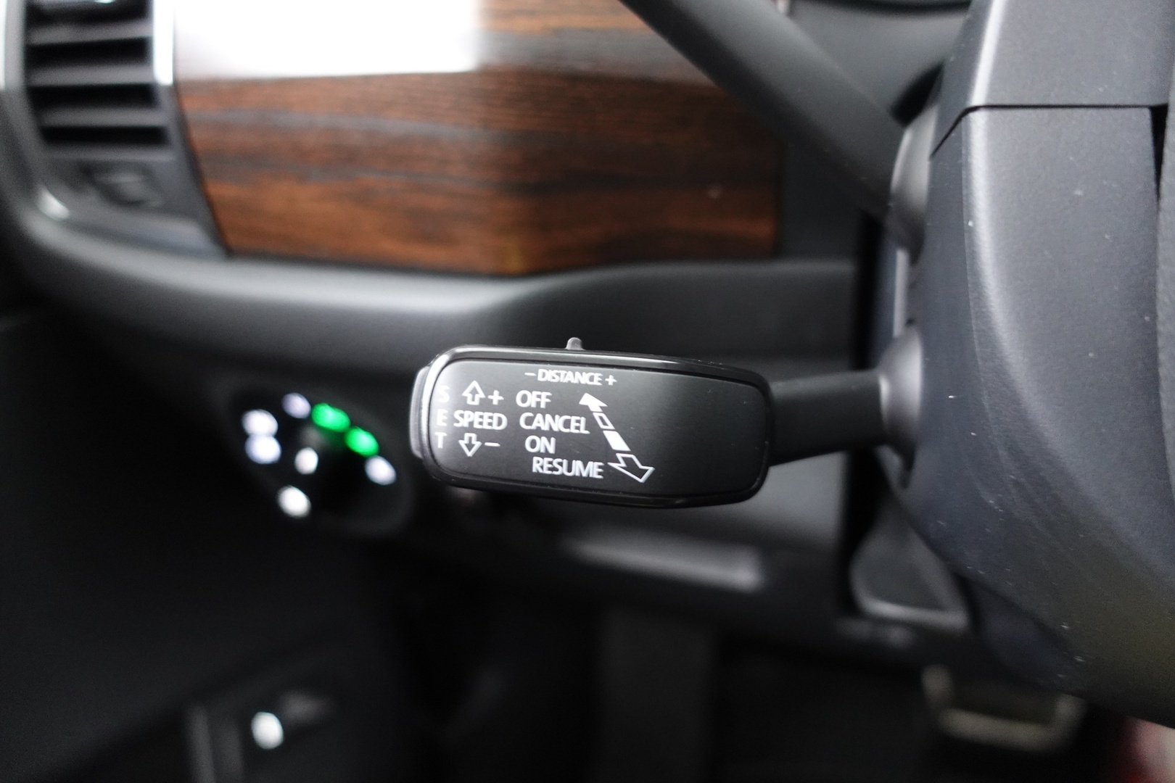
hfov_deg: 73.7
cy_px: 392
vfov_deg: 53.1
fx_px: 783
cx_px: 588
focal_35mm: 24
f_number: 1.8
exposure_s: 1/5
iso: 1600
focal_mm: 9.4
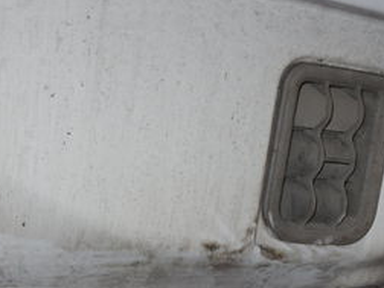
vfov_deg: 16.3
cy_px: 288
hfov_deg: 22.0
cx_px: 219
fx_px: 987
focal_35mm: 89
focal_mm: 6.3
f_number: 3.5
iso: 80
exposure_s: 1/45
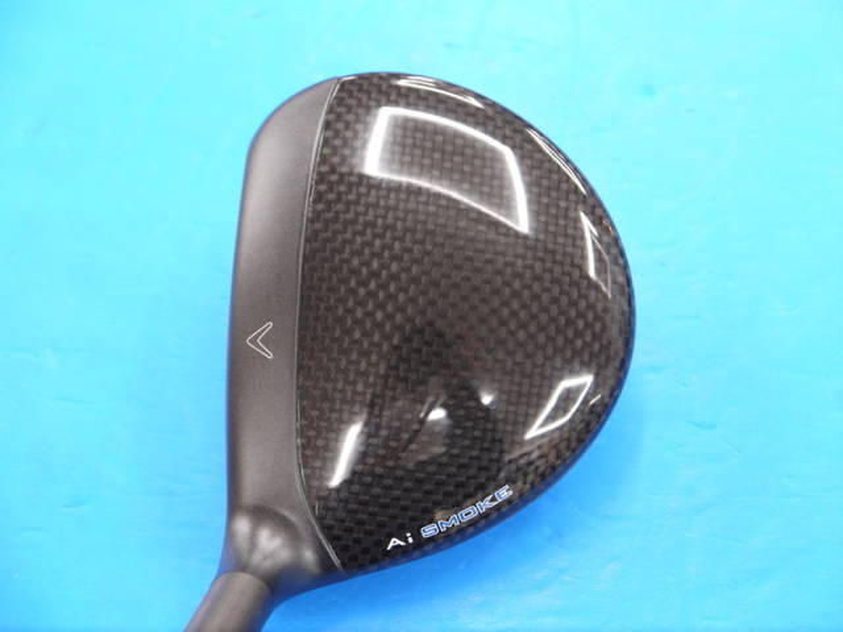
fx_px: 2046
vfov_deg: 17.6
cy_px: 316
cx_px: 422
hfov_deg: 23.3
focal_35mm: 84
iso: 800
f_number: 5.6
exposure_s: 1/50
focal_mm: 42
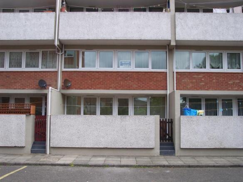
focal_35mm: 38
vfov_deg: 37.7
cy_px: 91
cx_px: 122
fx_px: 267
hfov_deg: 49.0
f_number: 4.8
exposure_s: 1/250
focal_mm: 8
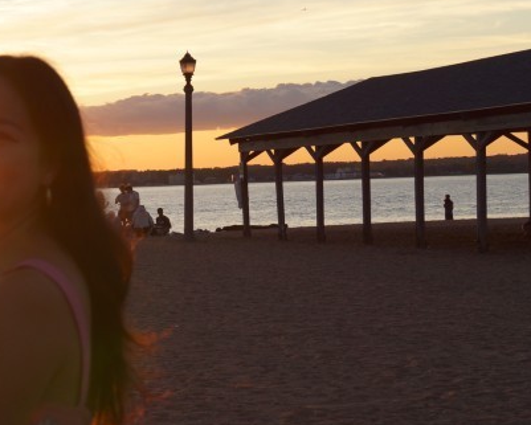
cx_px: 3
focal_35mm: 97
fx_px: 1525
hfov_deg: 19.2
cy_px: 282
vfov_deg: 15.8
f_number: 4.5
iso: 100
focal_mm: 24
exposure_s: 1/320
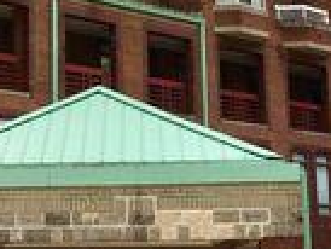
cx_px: 89
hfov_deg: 18.4
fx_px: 1014
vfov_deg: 14.0
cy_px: 81
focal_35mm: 106
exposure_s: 1/1570
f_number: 2.2
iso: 25
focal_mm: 4.15
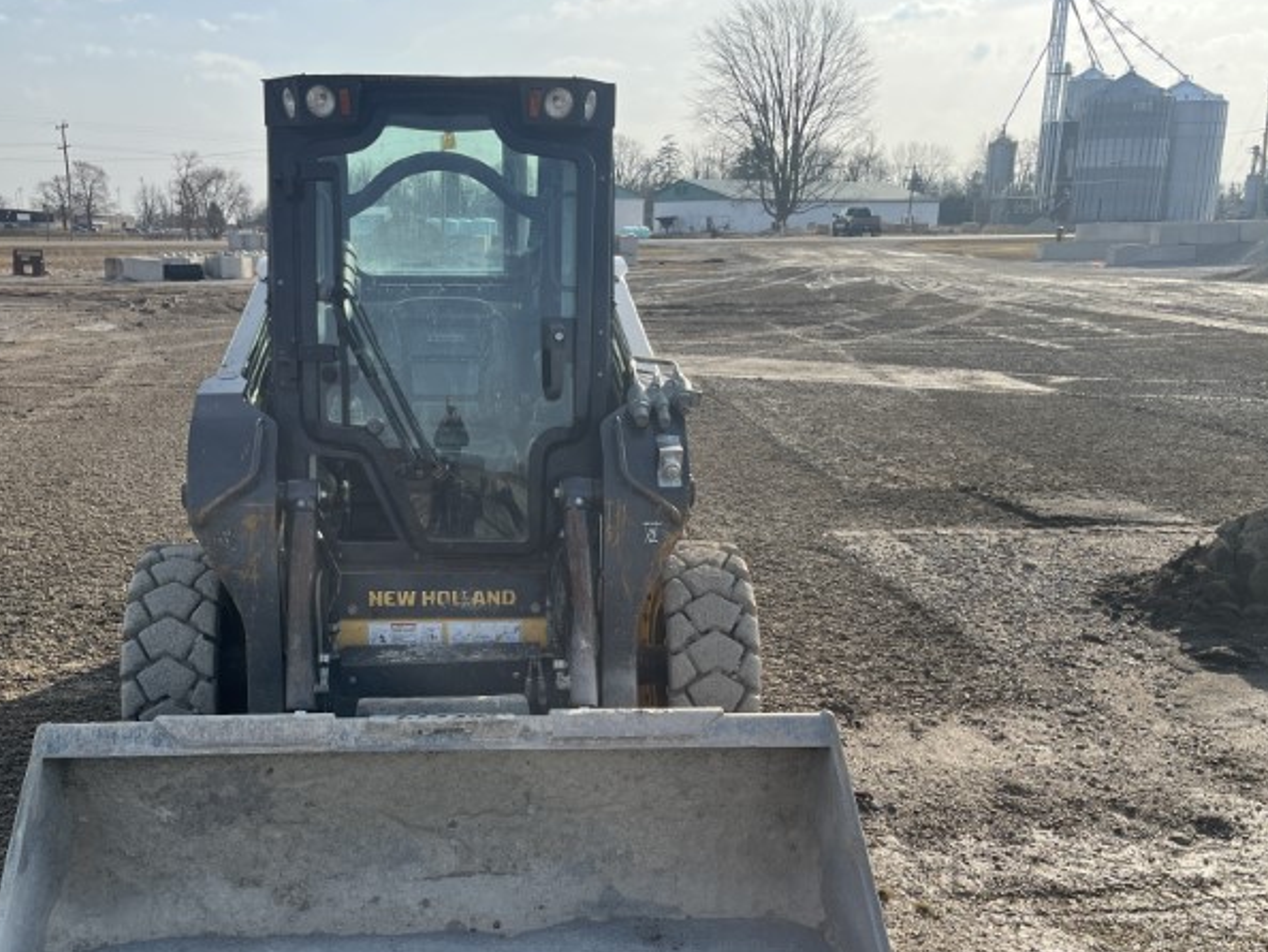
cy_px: 591
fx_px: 1283
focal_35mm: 35
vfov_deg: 40.5
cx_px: 478
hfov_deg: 52.1
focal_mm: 5.1
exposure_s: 1/2463
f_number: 1.6
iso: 50
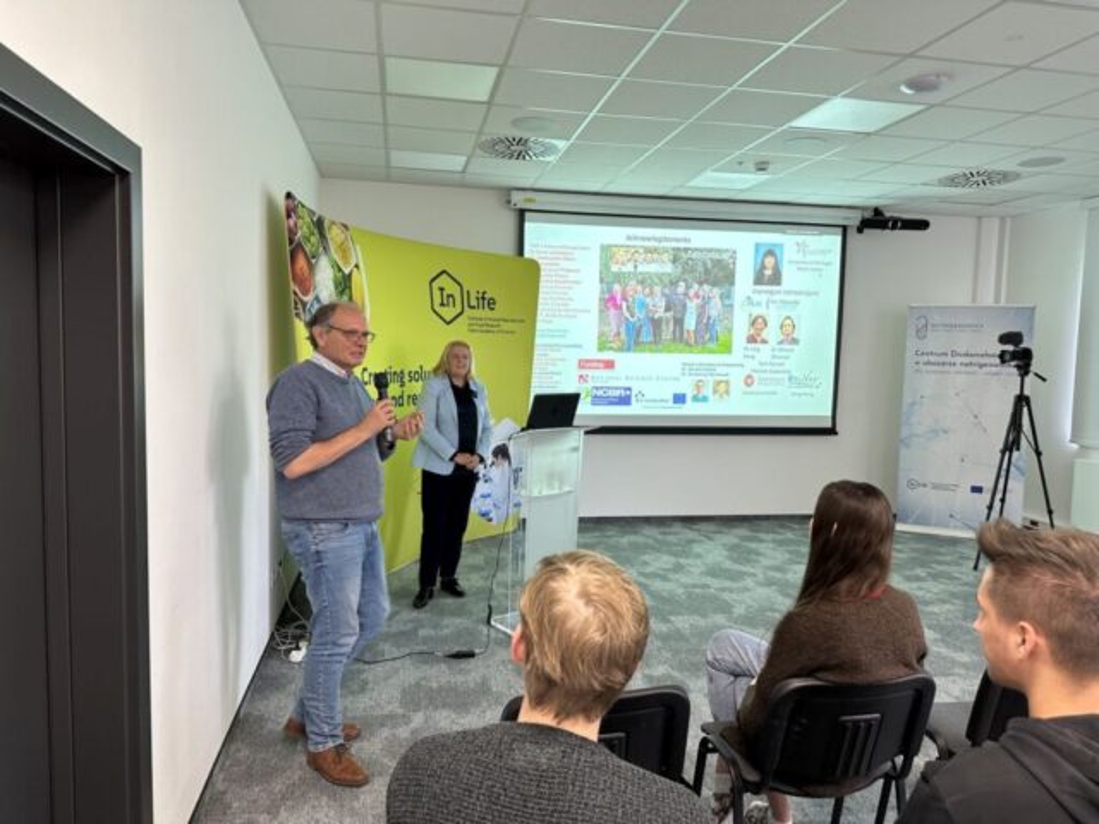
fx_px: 762
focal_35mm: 24
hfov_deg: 71.6
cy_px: 412
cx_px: 550
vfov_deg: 56.8
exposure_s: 1/48
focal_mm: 6.86
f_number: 1.78
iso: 160
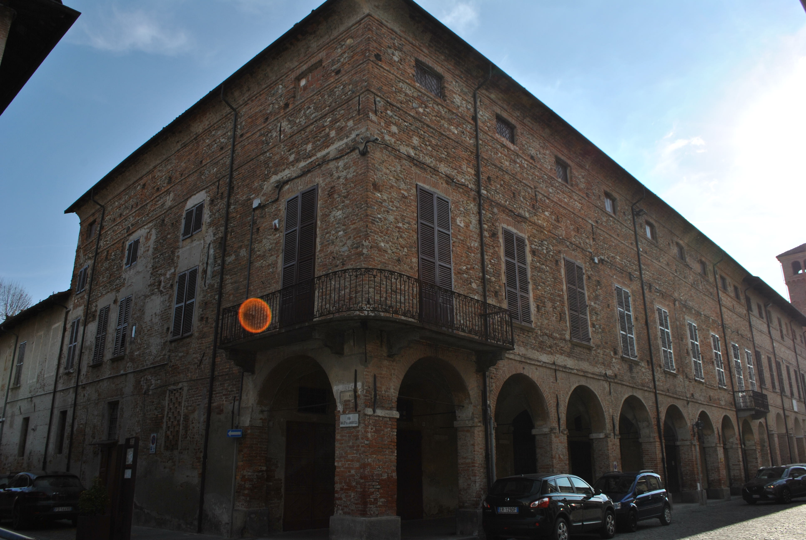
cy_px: 270
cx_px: 403
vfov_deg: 48.0
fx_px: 605
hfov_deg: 67.3
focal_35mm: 27
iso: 100
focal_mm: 18
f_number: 10
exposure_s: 1/400
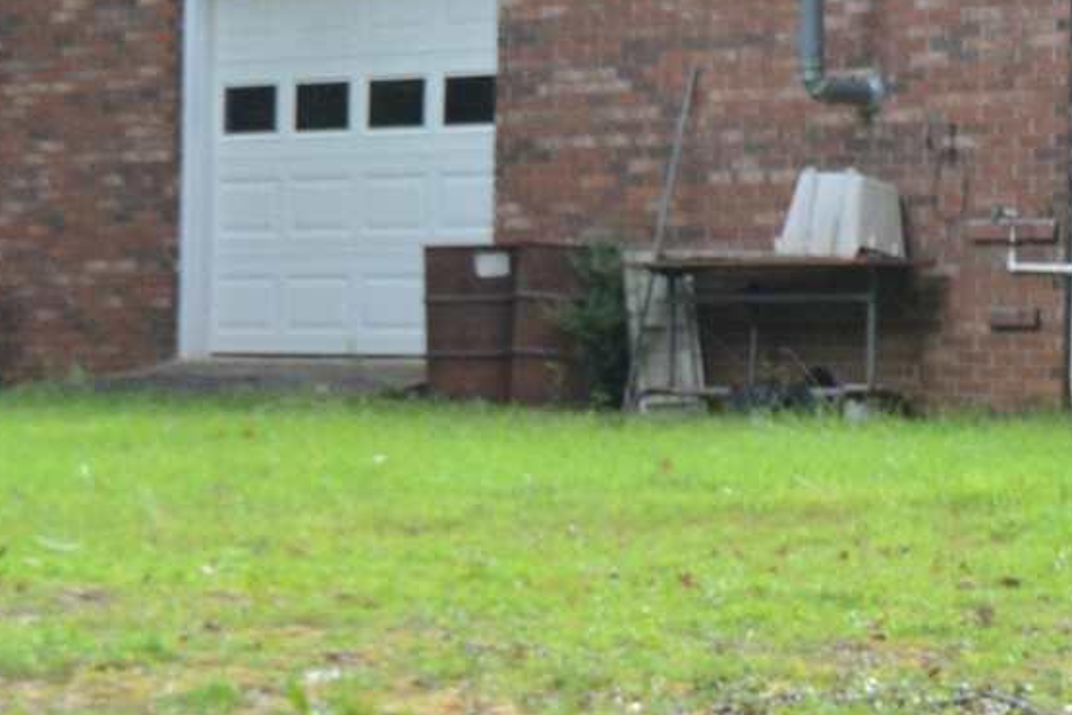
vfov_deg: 8.3
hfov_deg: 12.3
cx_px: 775
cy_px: 597
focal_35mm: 166
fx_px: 4943
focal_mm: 20
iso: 400
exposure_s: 1/100
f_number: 5
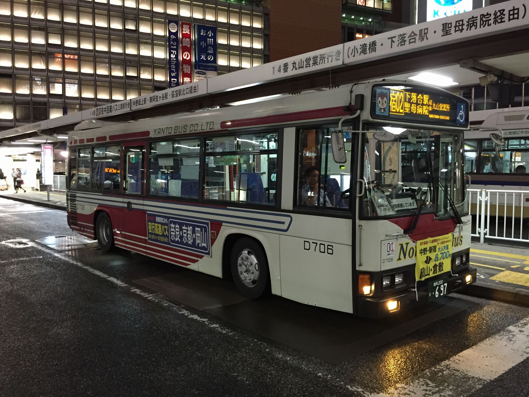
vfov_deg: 48.2
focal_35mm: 29
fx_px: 443
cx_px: 264
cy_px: 198
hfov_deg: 61.7
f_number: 2.2
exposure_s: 1/15
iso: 250
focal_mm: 4.15
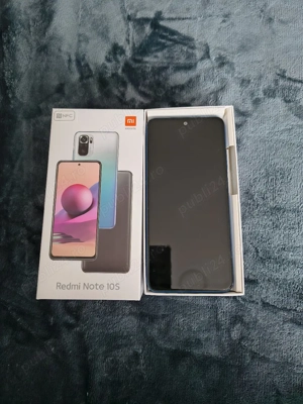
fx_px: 280
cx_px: 152
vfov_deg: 71.6
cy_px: 202
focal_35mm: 24
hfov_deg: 56.8
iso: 1758
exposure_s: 1/33.3
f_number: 1.8
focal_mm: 5.56
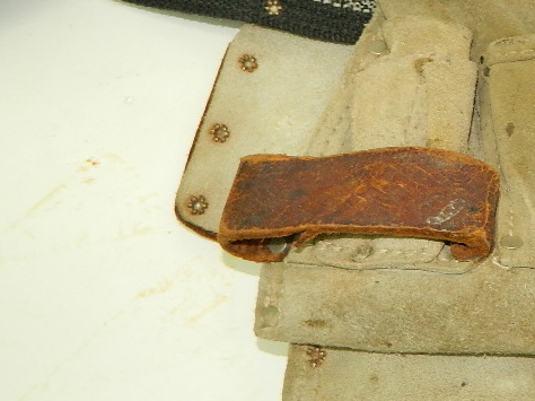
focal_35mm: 67
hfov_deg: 26.9
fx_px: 1035
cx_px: 573
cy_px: 128
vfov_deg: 21.8
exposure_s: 1/40
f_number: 3.2
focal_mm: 5.6
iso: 200
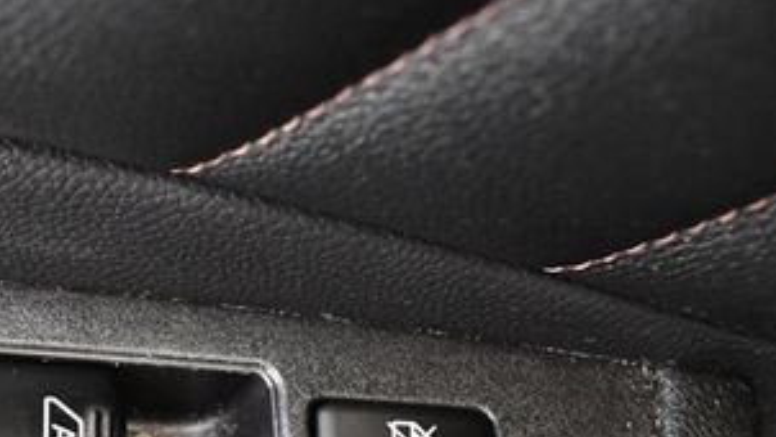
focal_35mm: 80
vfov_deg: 14.9
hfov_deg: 25.4
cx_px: 33
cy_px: 419
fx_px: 1646
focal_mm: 18
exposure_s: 1/60
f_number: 3.5
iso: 3600
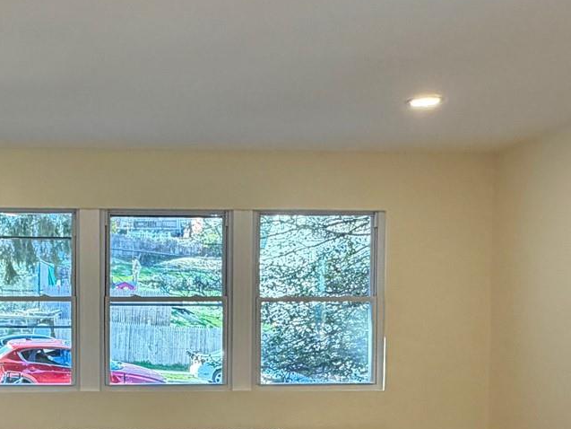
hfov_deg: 40.8
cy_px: 334
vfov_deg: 31.5
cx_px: 141
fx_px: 742
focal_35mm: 45
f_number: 2.2
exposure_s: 1/120
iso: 160
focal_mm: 2.22
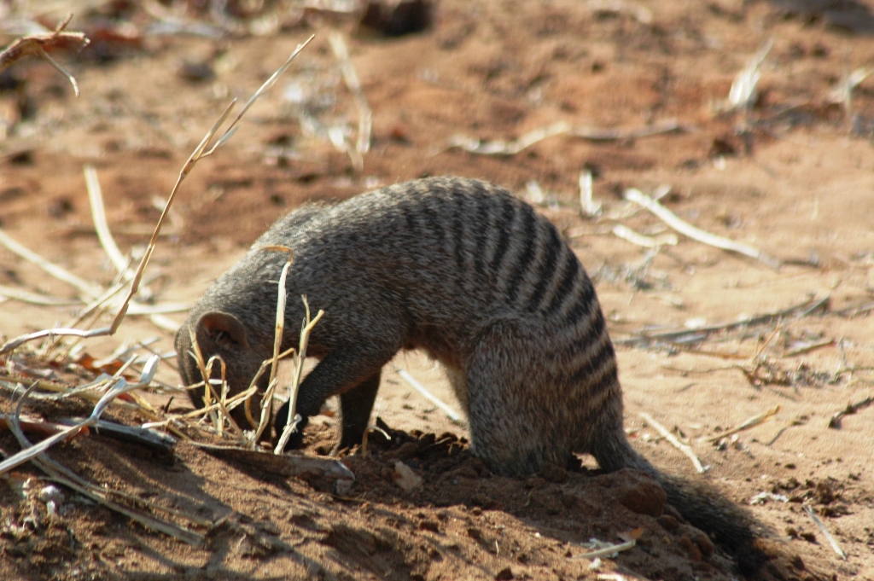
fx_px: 10916
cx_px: 437
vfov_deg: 3.1
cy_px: 290
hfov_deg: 4.6
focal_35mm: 450
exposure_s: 1/250
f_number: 9
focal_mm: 300
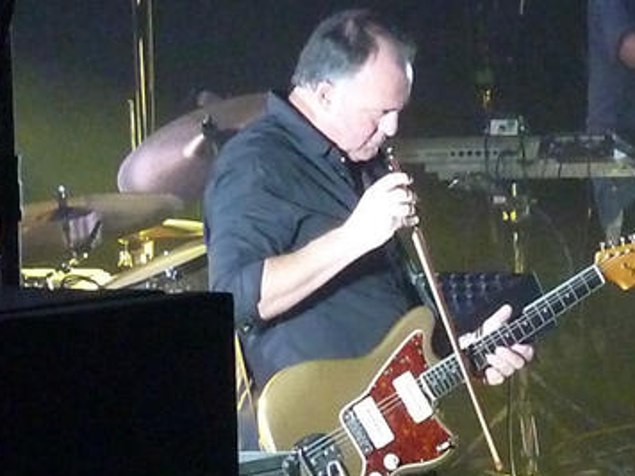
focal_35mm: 691
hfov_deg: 2.9
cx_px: 403
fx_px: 12676
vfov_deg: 2.2
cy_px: 371
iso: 3200
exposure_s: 1/20
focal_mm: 68.8
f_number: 5.9
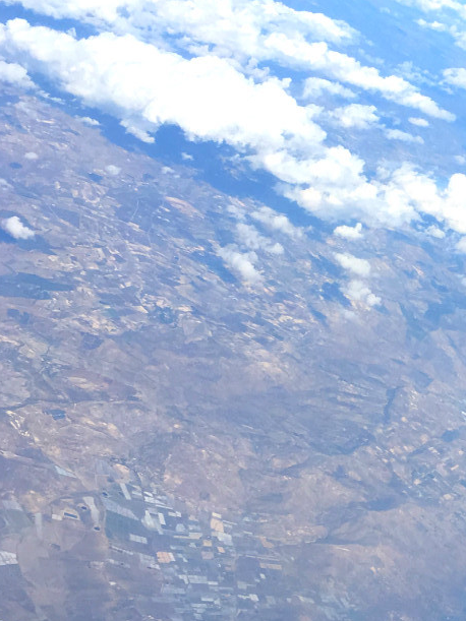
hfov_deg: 18.4
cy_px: 373
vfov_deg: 25.6
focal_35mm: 76
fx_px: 1365
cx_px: 557
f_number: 2.2
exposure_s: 1/2564
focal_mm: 4.15
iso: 25
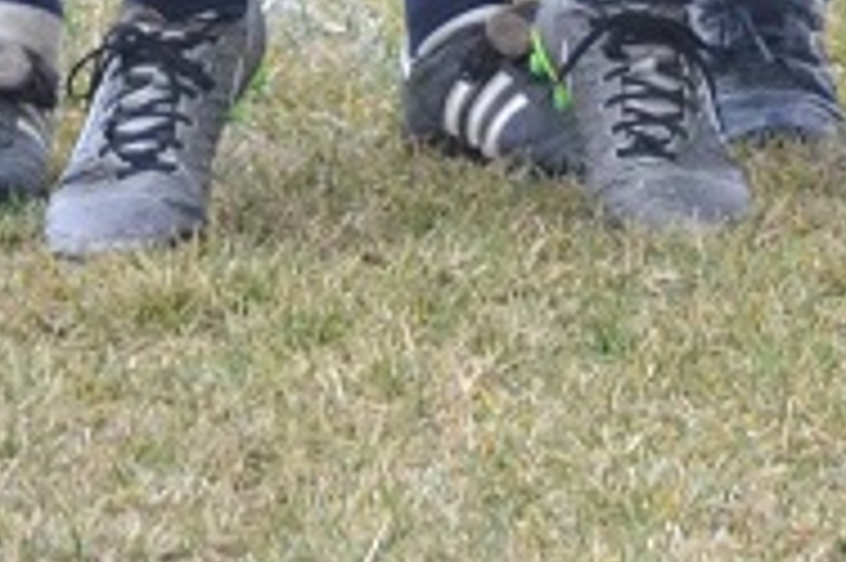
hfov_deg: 2.3
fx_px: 21248
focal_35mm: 905
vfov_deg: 1.5
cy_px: -1416
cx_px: 2554
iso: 2200
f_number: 4.2
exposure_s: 1/500
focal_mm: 82
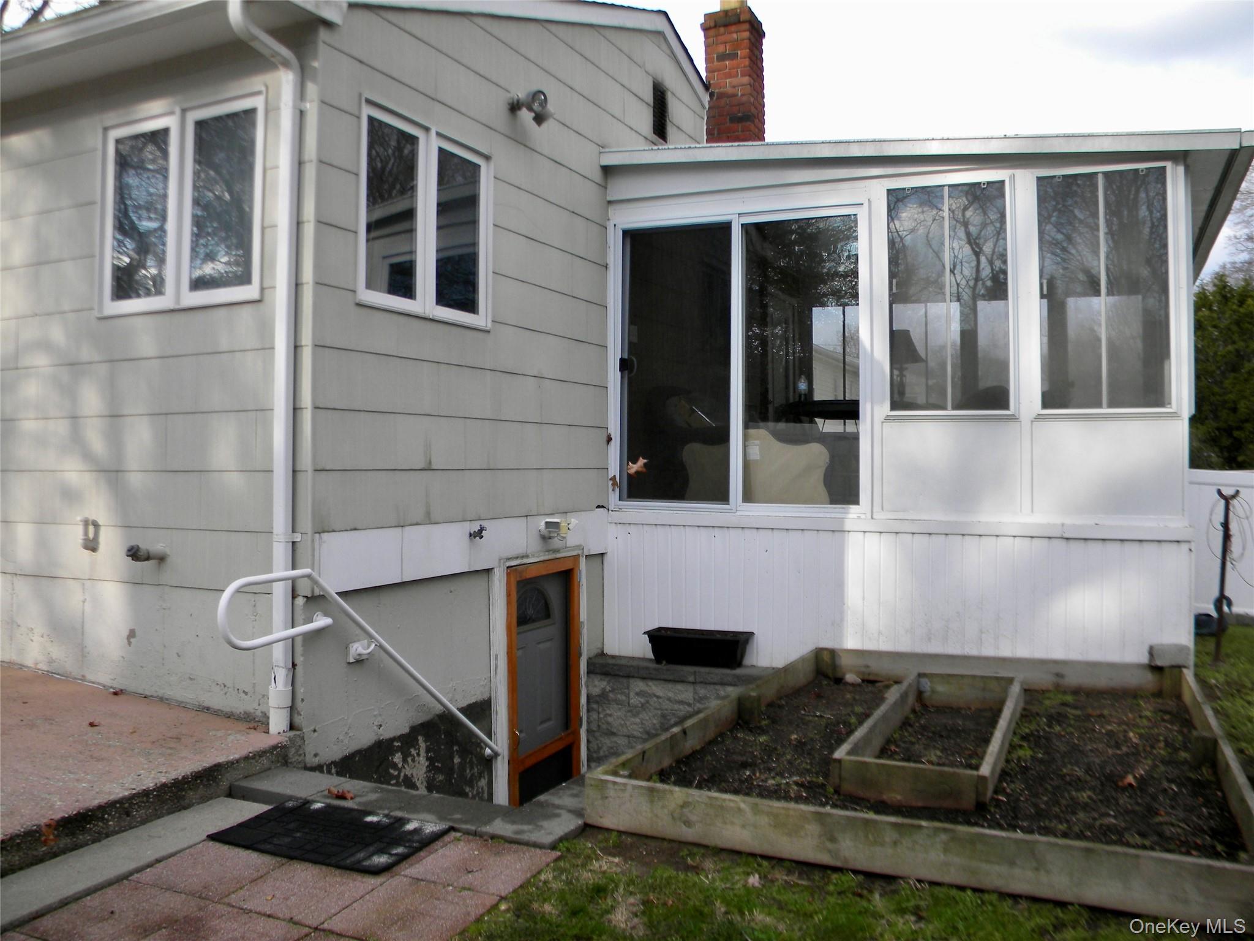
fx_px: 1014
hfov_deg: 63.4
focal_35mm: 28
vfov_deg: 49.7
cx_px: 627
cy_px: 470
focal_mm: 5
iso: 80
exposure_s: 1/305
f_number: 3.5
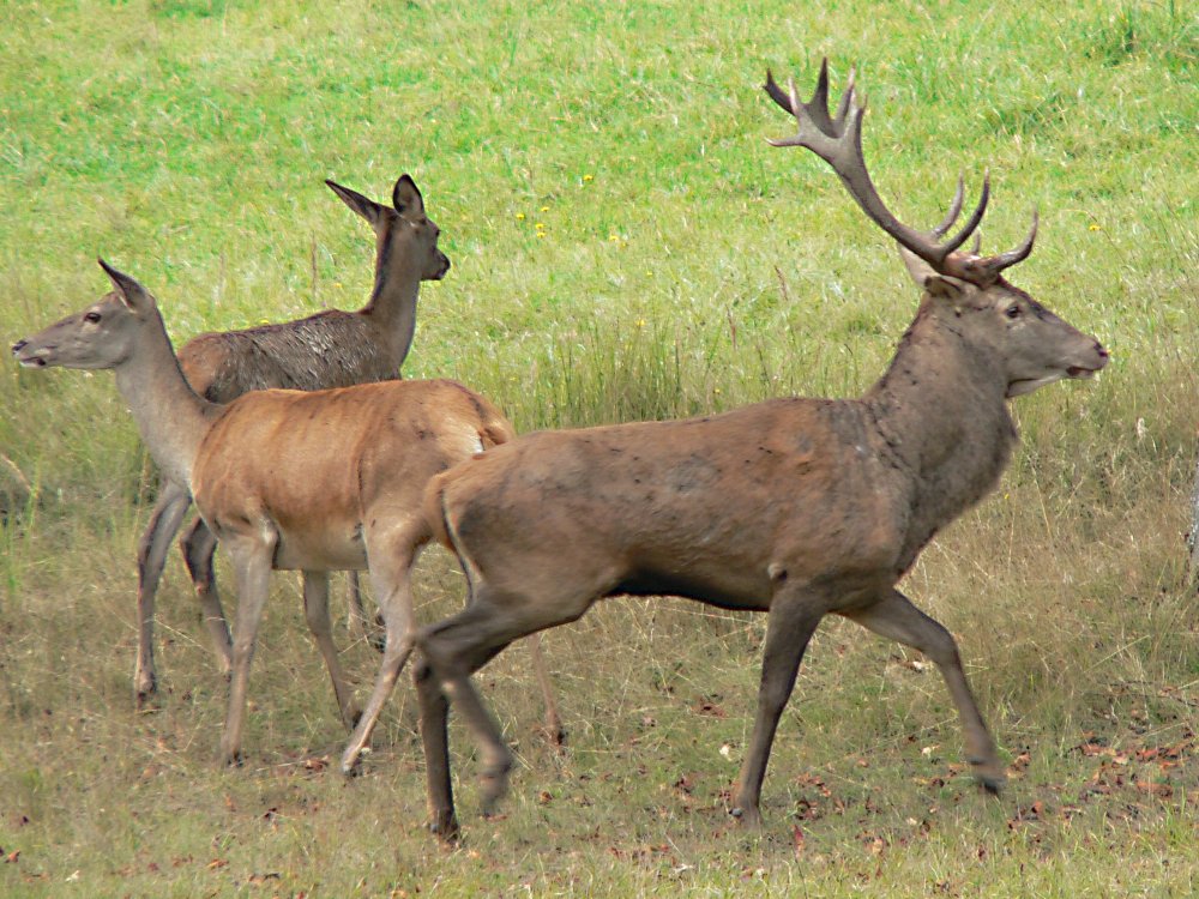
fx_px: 14963
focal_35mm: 432
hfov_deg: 4.6
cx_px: 600
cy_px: 450
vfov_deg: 3.4
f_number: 3.7
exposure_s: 1/125
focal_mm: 72
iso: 100
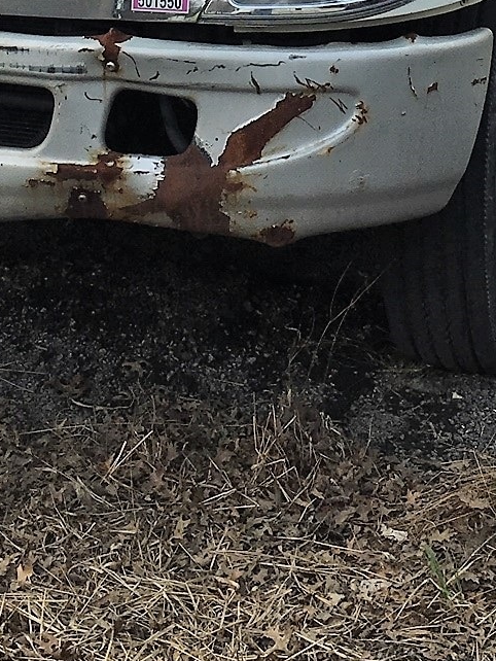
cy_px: -251
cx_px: 228
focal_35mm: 91
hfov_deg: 16.2
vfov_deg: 19.5
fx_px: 1737
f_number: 2.2
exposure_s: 1/1202
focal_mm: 4.15
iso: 25
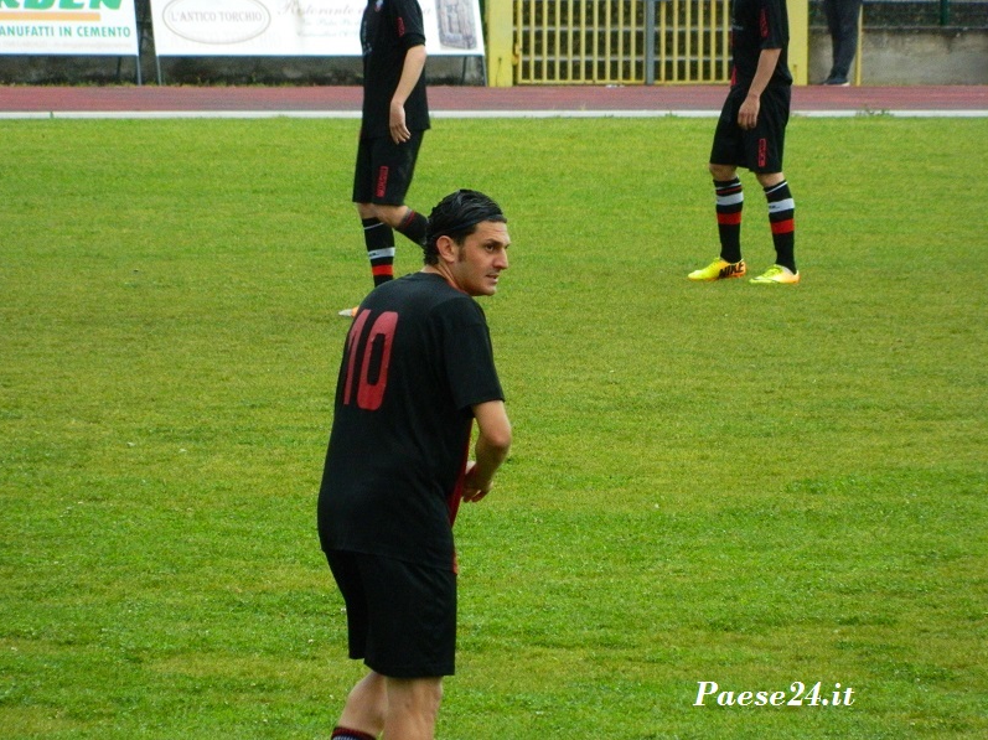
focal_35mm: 467
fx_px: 13323
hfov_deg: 4.2
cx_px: 493
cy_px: 369
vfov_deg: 3.2
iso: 400
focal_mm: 83.7
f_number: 5.7
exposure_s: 1/125
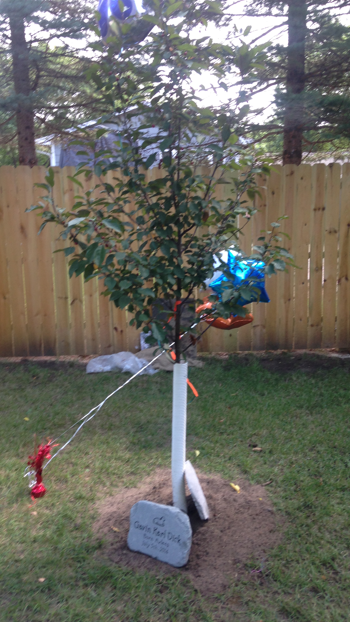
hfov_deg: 32.8
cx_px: 159
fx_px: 594
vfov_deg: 55.3
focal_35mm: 36
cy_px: 311
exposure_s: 1/120
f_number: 2.4
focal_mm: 4.12
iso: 50
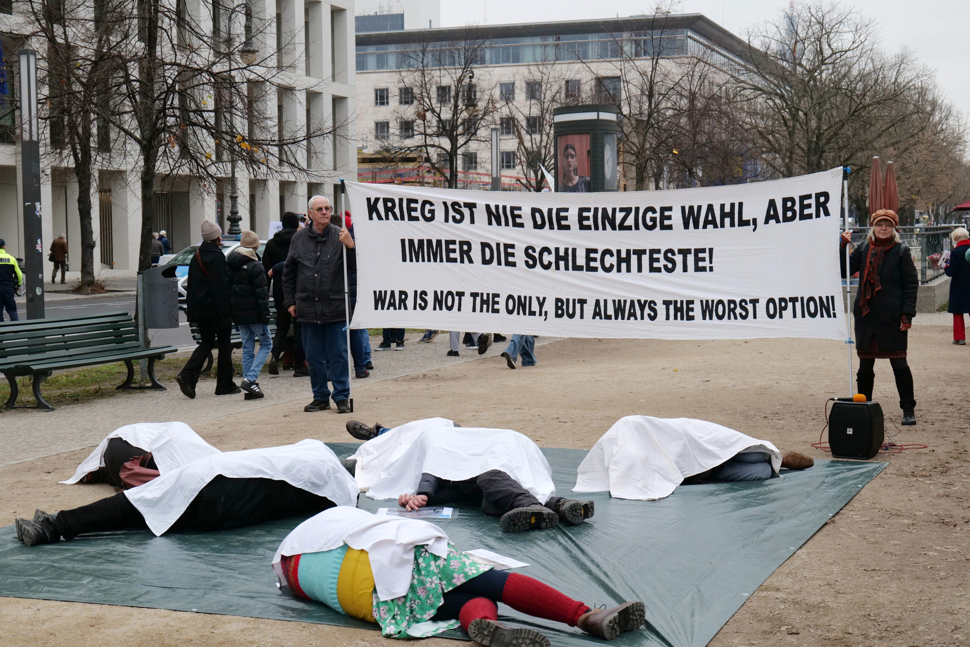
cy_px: 324
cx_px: 485
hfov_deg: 33.9
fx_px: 1590
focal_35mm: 59
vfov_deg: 23.0
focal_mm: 59
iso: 1600
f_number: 6.3
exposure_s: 1/400
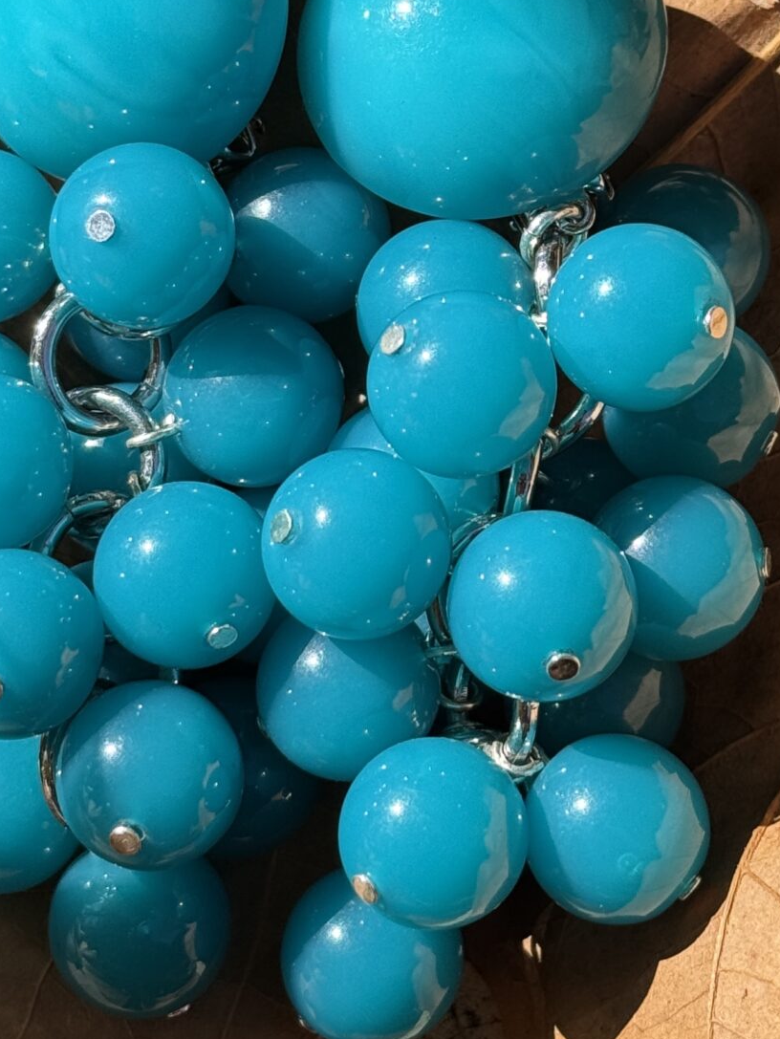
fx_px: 3393
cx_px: 423
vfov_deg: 17.4
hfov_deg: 13.1
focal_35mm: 113
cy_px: 326
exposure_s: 1/1869
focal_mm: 6.76
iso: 64
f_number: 1.78
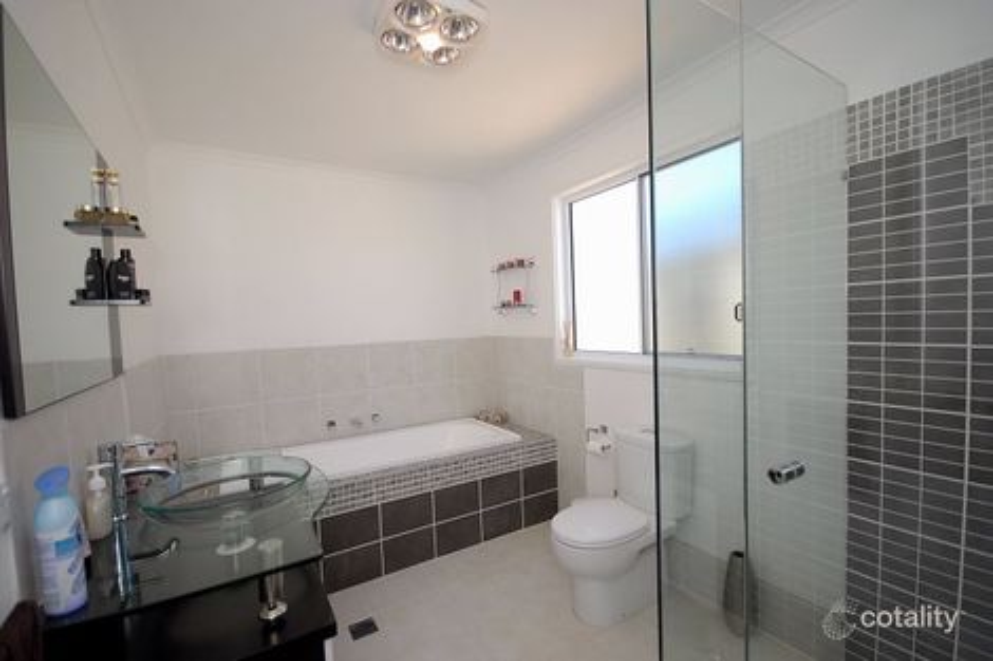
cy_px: 330
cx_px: 496
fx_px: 414
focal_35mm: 15
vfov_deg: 77.3
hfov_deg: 100.4
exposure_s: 1/60
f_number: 4
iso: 100
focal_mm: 10
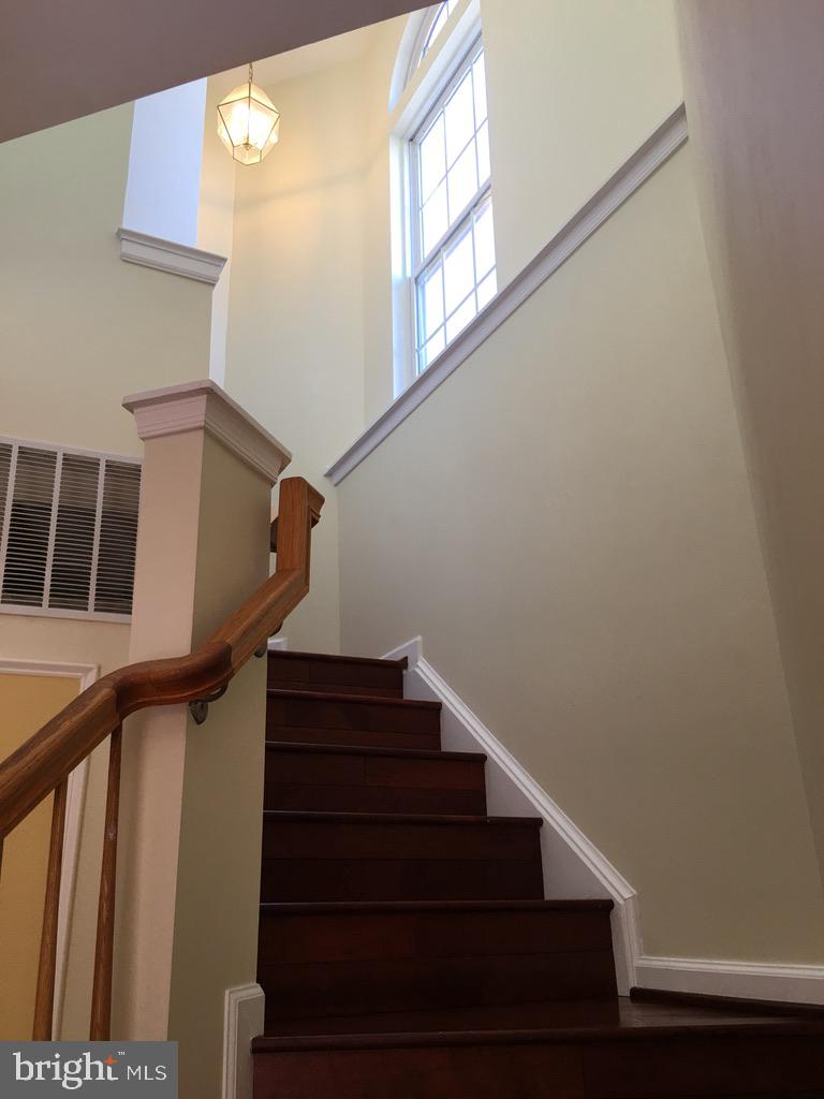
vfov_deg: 61.7
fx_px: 920
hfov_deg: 48.2
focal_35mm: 29
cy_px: 550
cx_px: 412
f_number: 2.2
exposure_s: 1/40
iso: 25
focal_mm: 4.15
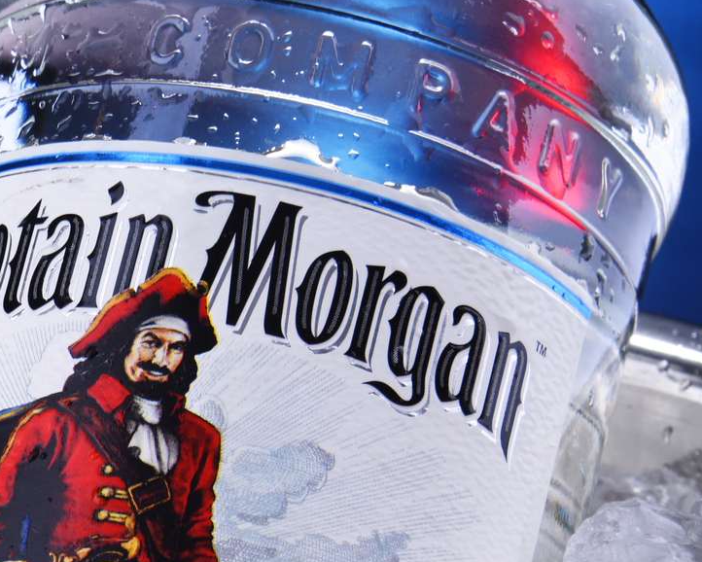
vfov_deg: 4.8
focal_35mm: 325
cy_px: 583
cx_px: -184
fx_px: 6754
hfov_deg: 5.9
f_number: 16
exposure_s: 1/125
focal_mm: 125
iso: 100
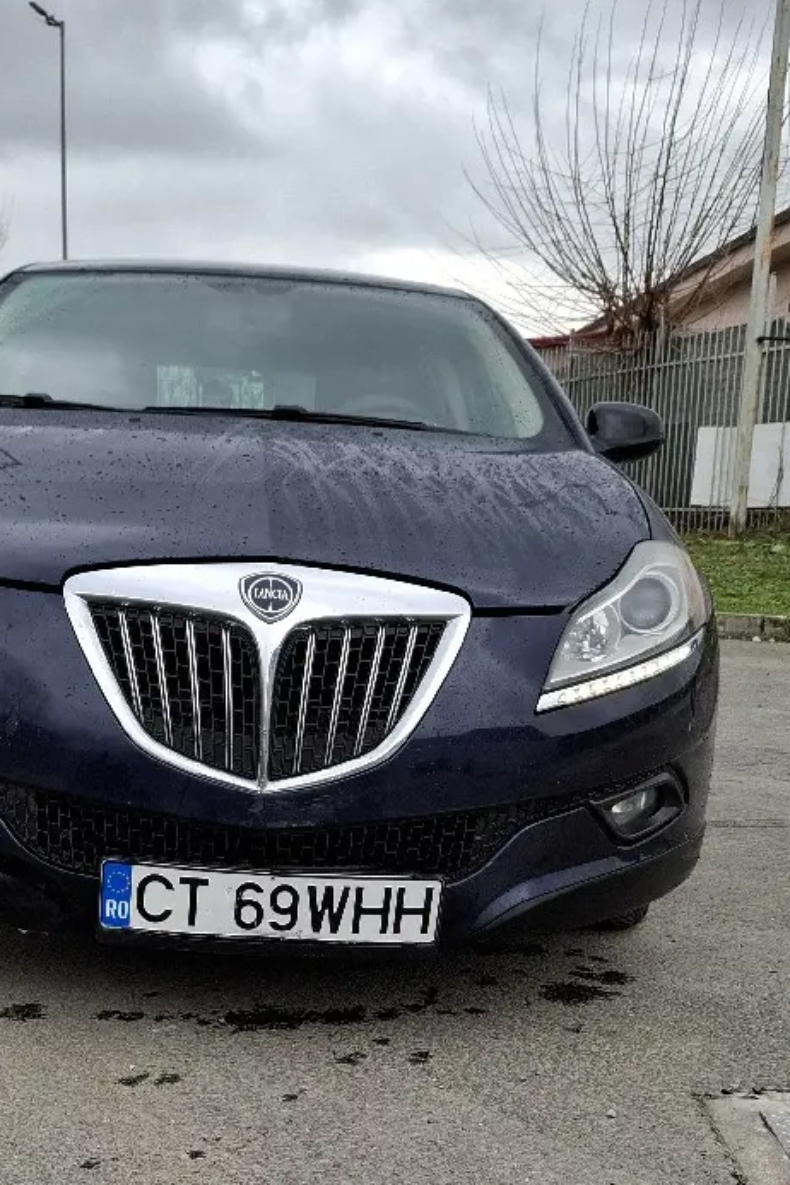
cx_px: 250
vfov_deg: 41.8
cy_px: 846
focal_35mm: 46
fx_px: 1514
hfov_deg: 29.0
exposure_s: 1/345
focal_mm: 5.54
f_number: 1.8
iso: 50
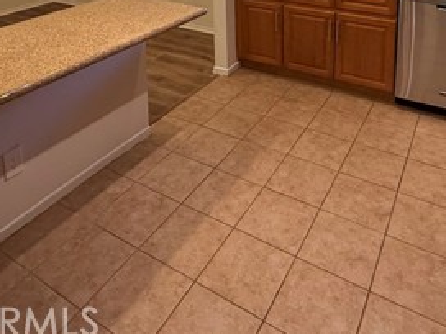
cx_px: 236
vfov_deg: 35.6
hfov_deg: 55.3
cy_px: -47
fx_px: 425
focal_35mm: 33
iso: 250
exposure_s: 1/120
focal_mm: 2.22
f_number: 2.2
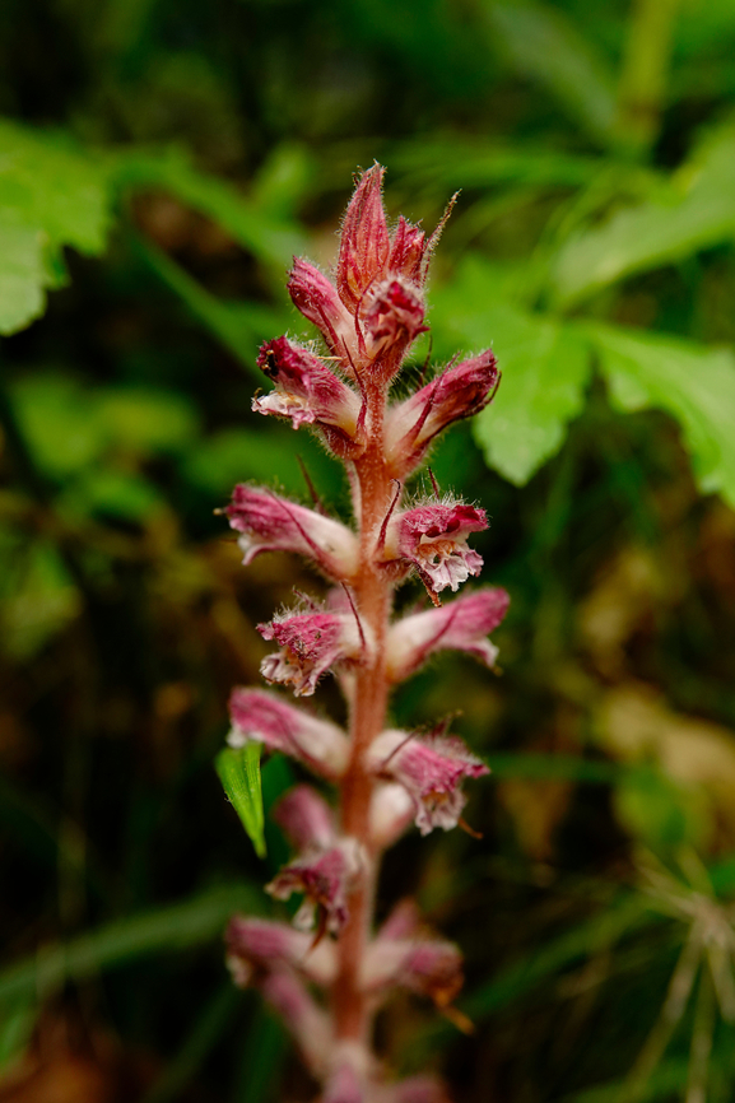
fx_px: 919
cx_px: 368
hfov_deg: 43.6
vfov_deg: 61.9
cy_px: 552
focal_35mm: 30
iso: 320
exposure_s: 1/500
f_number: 2.8
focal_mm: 11.03
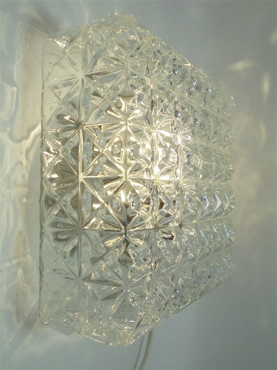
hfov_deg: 41.8
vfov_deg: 54.0
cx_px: 138
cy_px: 185
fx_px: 363
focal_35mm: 34
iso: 100
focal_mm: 6.1
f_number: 4
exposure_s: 1/250
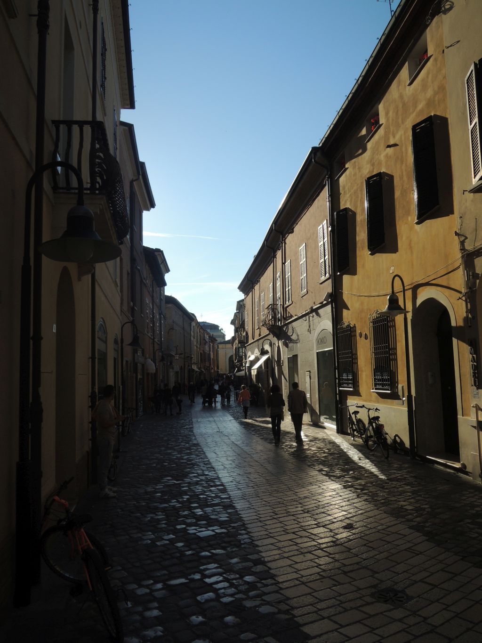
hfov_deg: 49.8
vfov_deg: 63.4
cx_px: 241
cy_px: 322
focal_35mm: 28
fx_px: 520
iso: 100
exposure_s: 1/1250
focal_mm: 5
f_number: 3.5
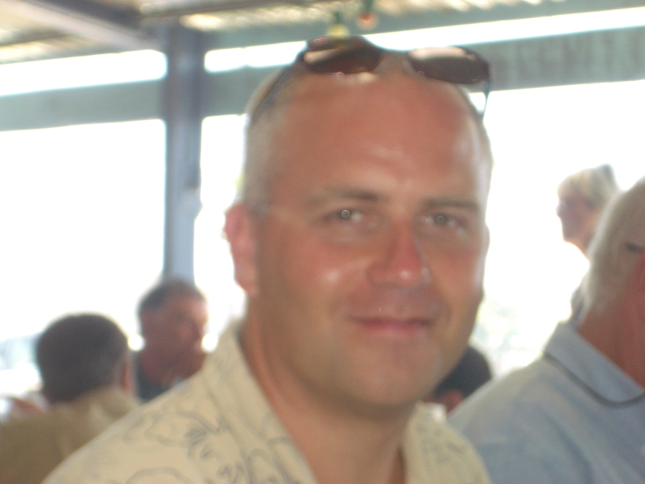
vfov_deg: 14.1
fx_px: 1956
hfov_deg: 18.7
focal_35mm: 105
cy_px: 242
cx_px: 322
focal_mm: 17.4
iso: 100
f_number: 4.8
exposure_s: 1/100
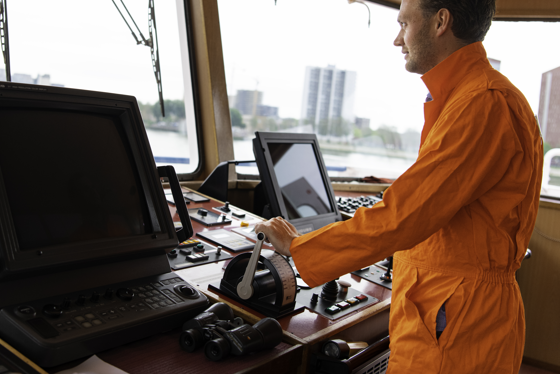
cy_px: 128
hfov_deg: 44.3
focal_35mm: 44
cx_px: 222
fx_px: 684
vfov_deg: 30.3
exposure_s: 1/2000
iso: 640
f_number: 2.8
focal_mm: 32
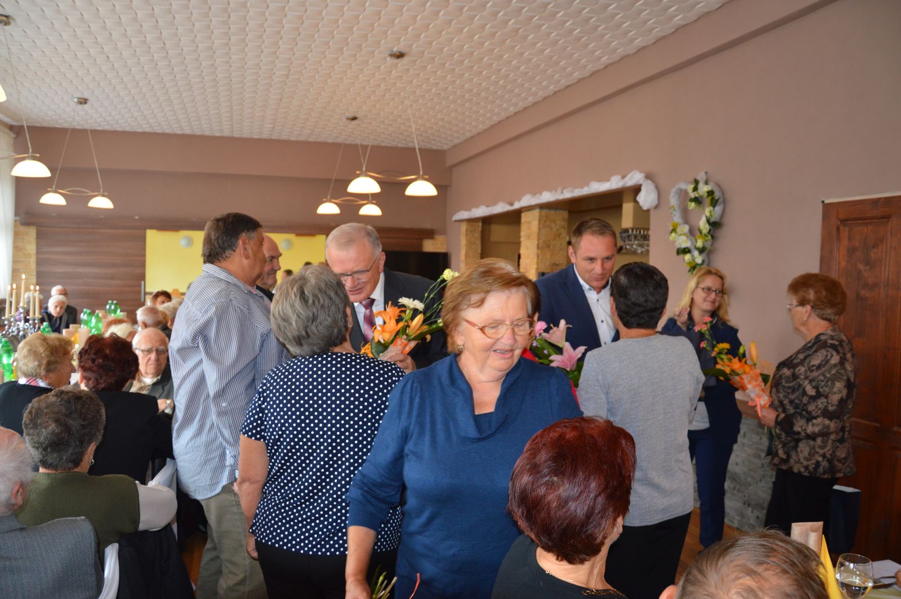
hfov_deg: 67.4
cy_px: 300
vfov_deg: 47.8
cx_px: 450
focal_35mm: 27
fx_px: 675
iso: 560
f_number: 3.5
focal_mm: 18
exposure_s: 1/60
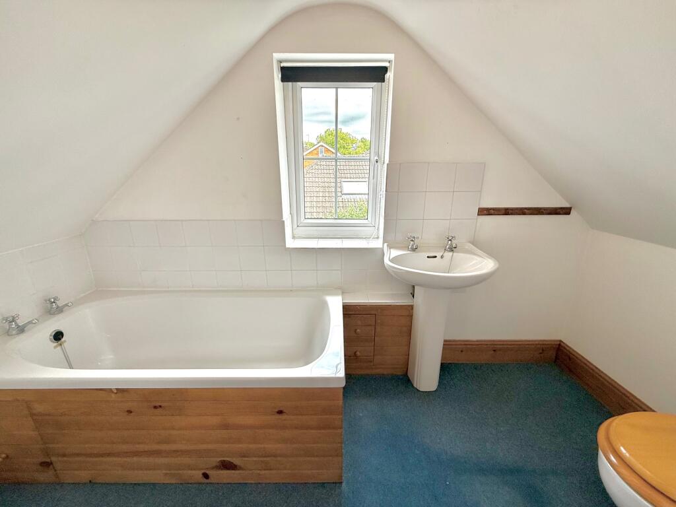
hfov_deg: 102.1
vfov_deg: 85.7
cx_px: 338
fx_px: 273
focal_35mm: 14
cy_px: 254
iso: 50
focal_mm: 2.22
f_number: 2.2
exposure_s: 1/153
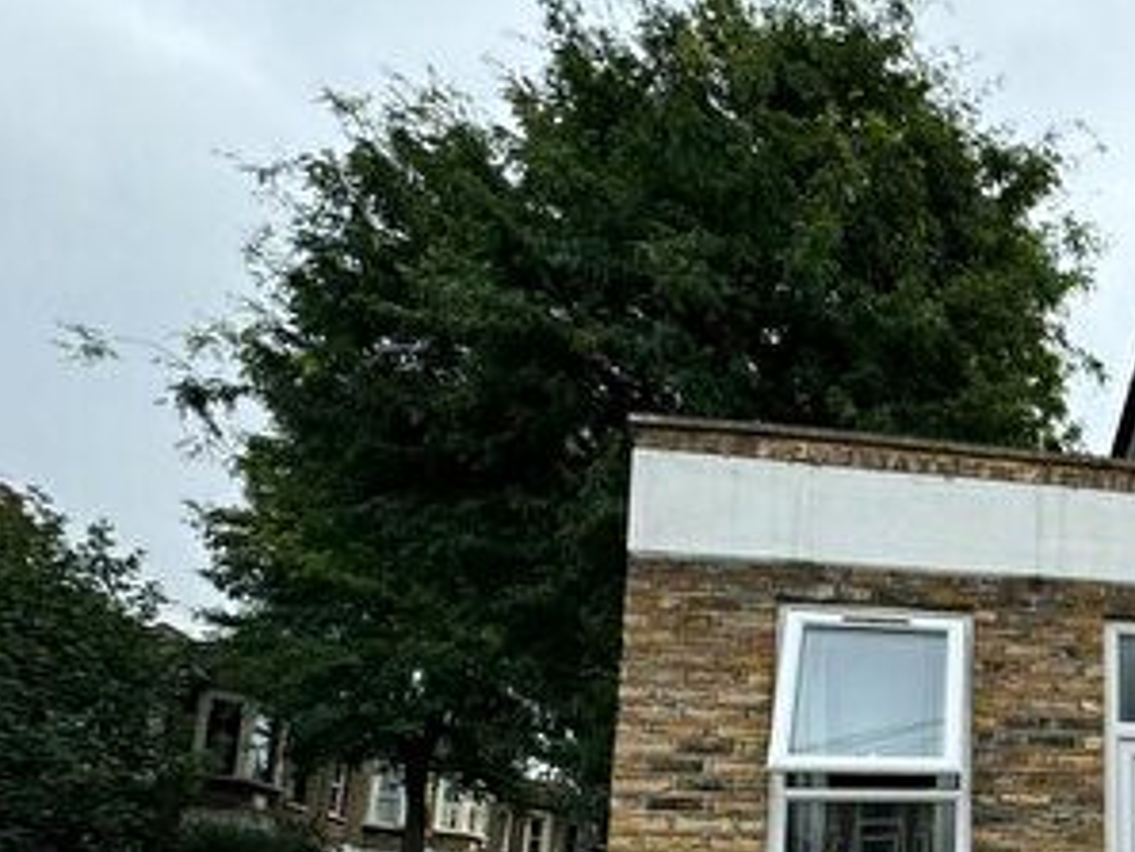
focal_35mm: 33
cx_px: 1273
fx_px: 1082
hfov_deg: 42.4
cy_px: 804
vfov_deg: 39.1
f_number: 2.2
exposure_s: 1/625
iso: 40
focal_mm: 2.22
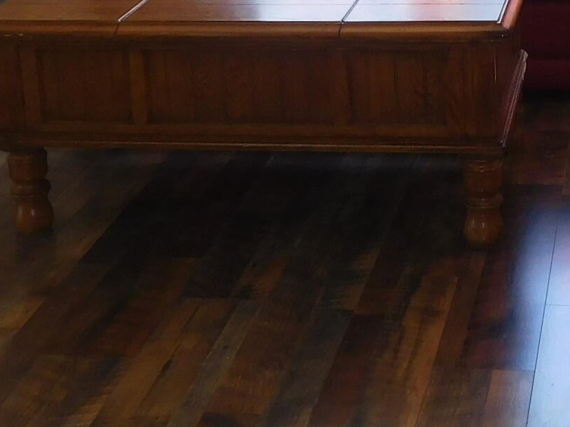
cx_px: 474
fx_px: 1400
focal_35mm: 85
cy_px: -124
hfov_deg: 22.6
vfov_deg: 16.4
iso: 125
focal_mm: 4
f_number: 3
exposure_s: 1/50
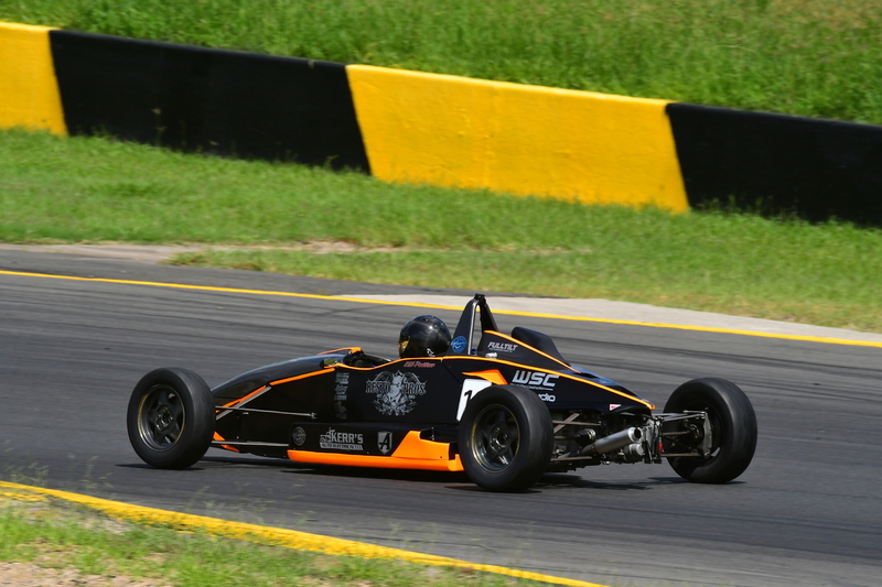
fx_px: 15431
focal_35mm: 630
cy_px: 294
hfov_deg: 3.3
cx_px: 441
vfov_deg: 2.2
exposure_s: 1/640
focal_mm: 420
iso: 320
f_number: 11
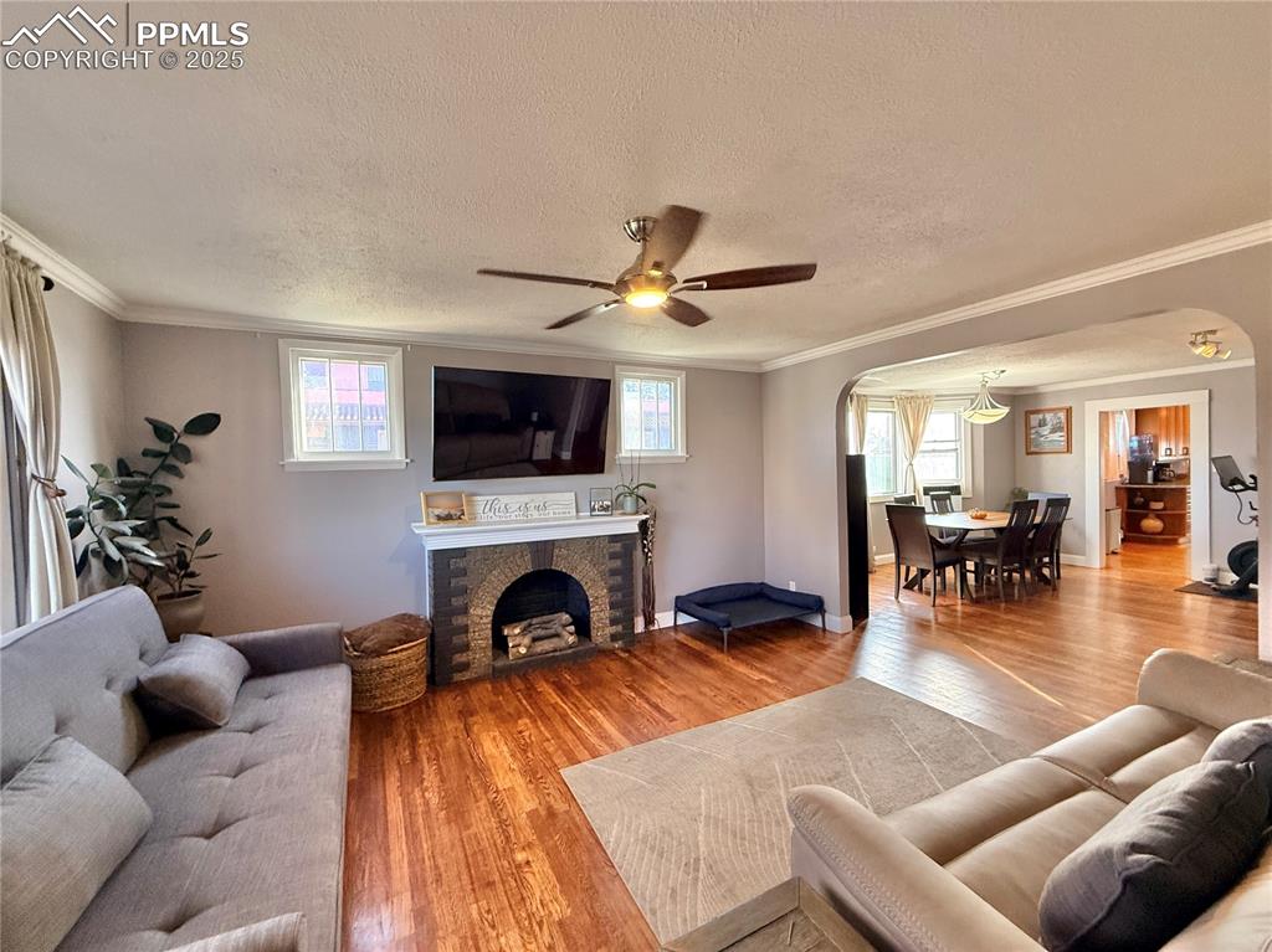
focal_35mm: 14
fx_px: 514
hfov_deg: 102.1
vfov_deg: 85.6
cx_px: 636
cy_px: 476
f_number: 2.2
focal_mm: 2.22
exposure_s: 1/120
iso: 400
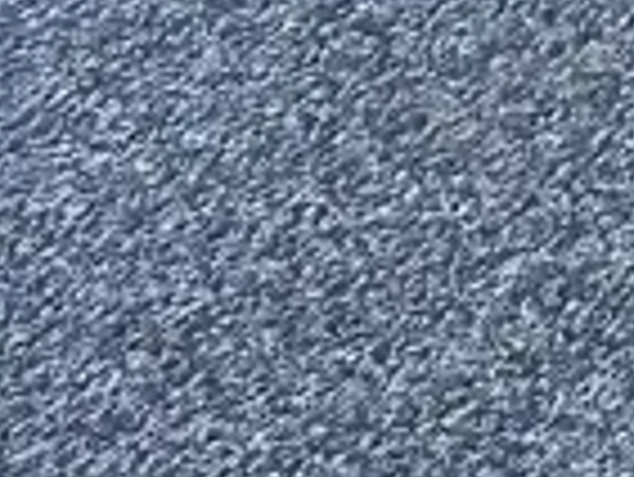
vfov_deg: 7.1
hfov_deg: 8.3
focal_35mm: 174
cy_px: -1220
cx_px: 2257
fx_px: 3190
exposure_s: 1/50
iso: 250
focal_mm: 6.86
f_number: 1.78
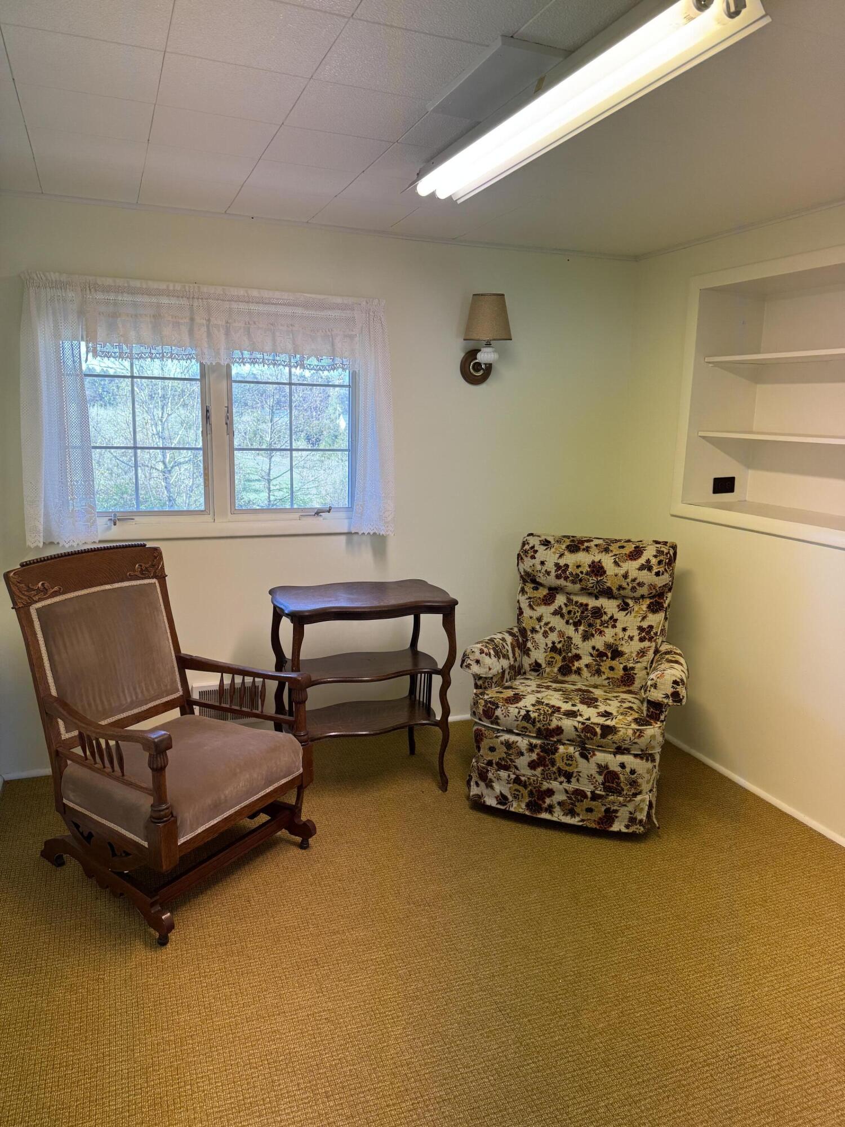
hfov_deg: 56.8
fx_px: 781
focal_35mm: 24
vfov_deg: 71.6
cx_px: 422
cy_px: 564
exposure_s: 1/120
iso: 125
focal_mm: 6.76
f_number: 1.78
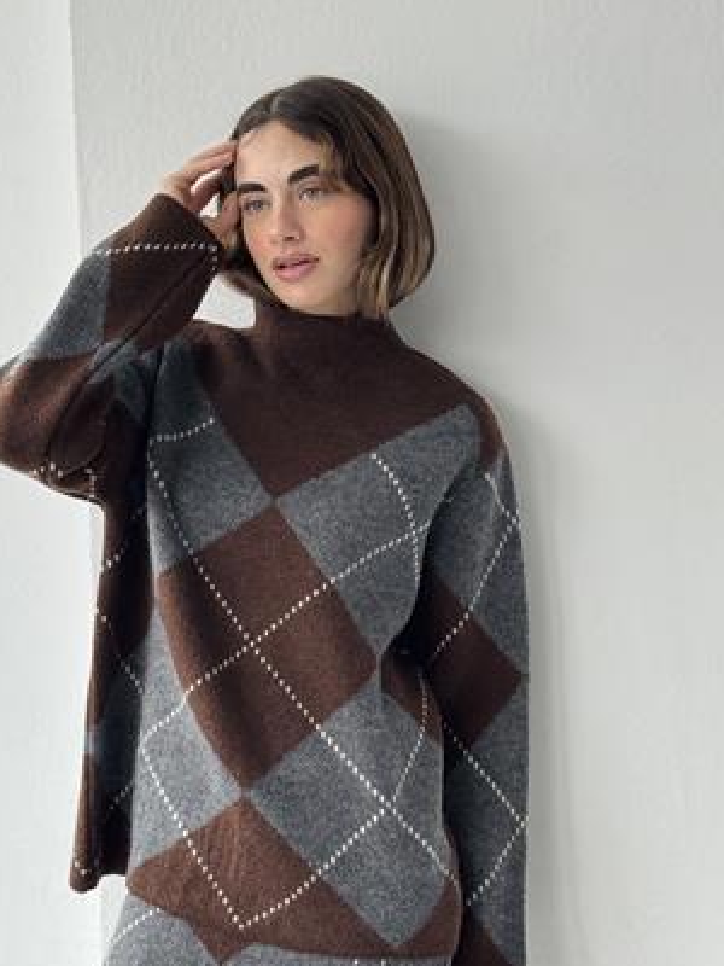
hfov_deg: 22.9
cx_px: 319
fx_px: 1785
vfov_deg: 30.2
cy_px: 583
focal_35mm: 64
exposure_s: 1/165
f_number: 1.78
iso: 80
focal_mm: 6.76
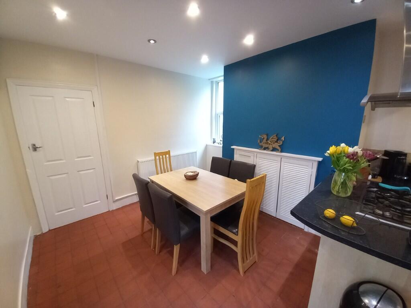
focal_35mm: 13
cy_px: 154
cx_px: 206
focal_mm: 1.13
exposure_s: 1/25
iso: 200
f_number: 2.2
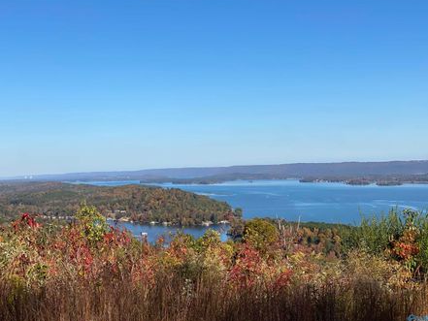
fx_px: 730
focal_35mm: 59
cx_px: 196
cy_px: 144
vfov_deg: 24.8
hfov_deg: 32.7
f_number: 2
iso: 20
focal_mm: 6
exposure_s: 1/2083
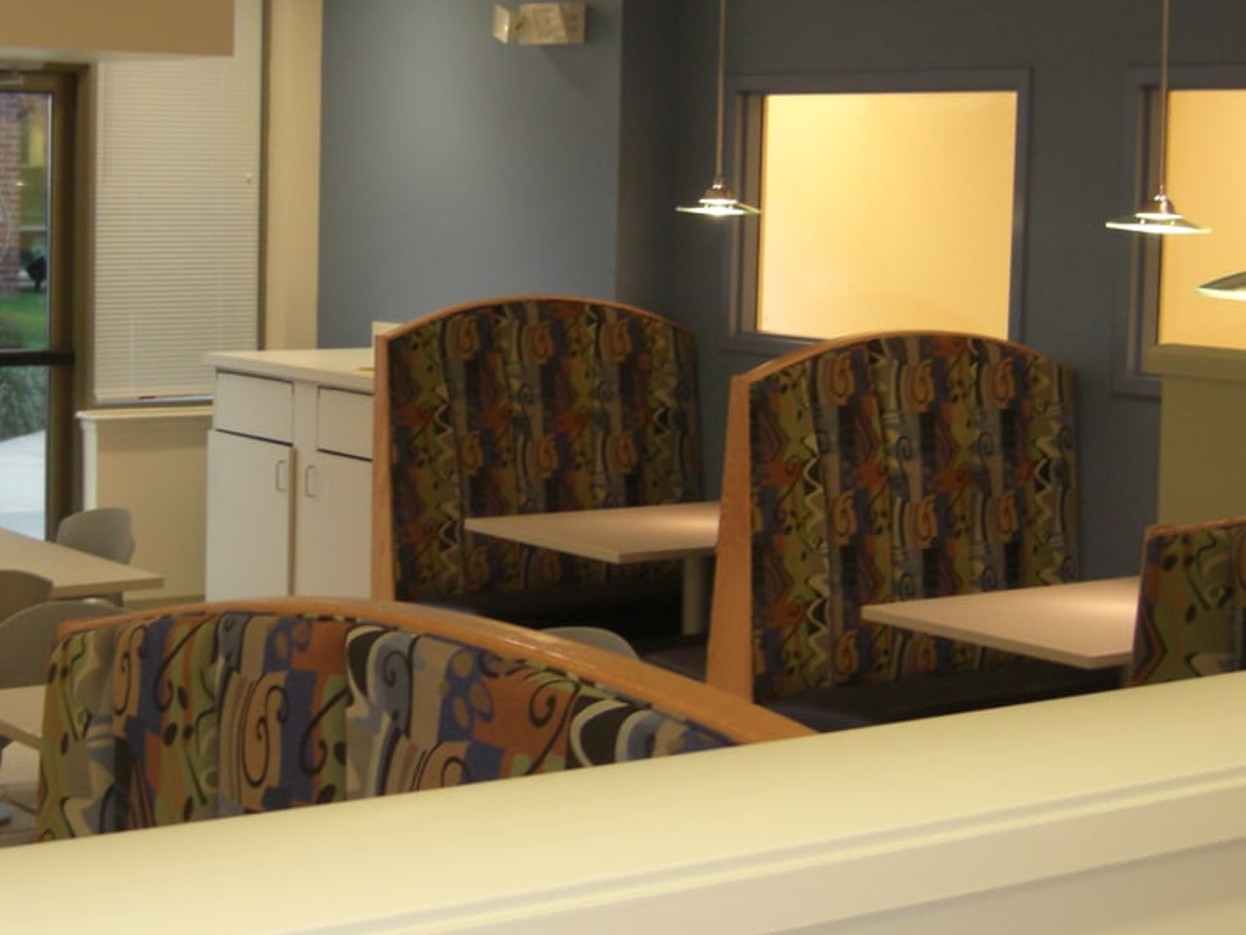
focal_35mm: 71
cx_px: 384
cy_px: 374
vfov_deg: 20.7
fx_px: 2556
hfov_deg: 27.2
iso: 200
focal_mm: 7.9
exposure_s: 1/30
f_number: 2.8
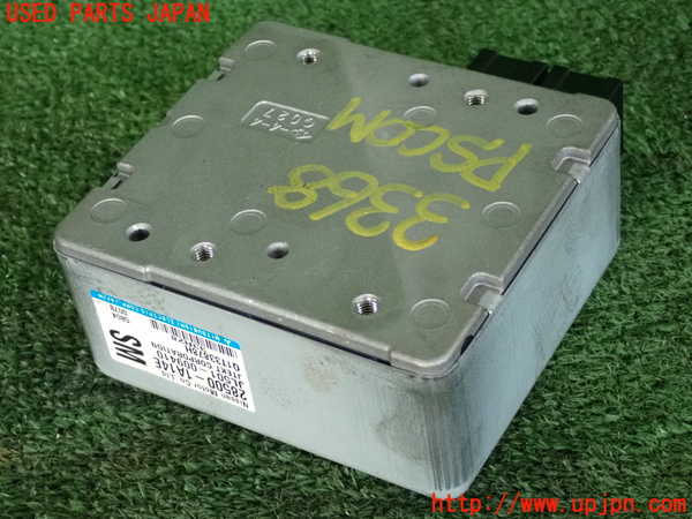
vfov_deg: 19.1
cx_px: 346
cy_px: 260
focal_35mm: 77
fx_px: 1539
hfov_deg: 25.3
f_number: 4.1
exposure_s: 1/125
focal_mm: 13.65
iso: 1600
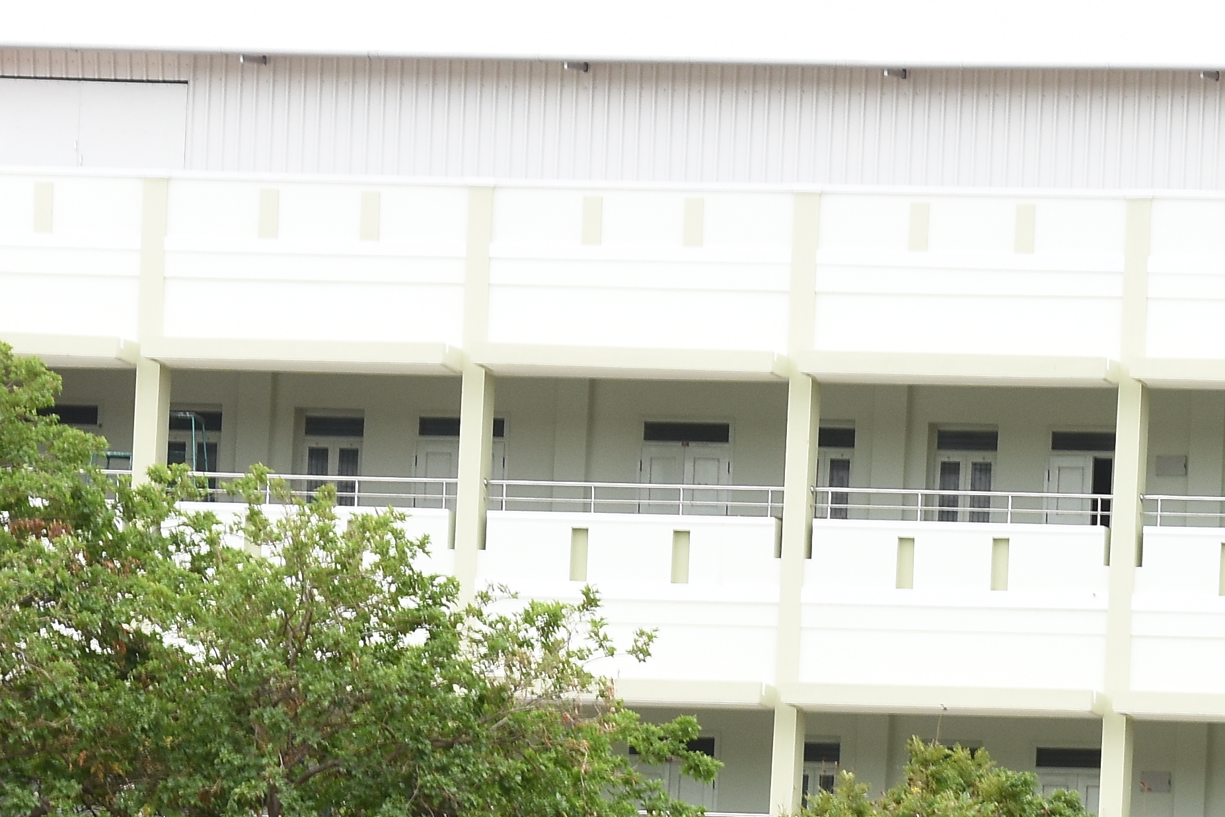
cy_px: 1063
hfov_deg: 8.7
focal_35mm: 233
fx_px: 7928
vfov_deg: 5.9
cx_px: 1720
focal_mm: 48
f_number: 8
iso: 250
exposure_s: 1/125
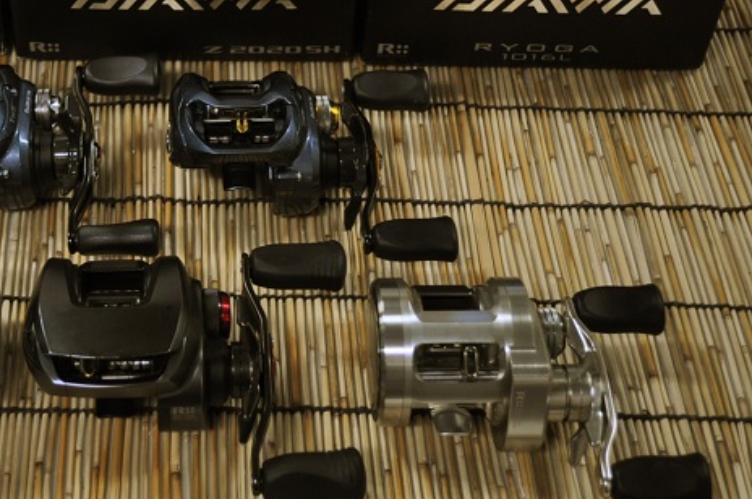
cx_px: 177
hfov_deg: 29.2
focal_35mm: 68
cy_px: 184
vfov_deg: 19.9
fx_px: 1418
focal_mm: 28
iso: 800
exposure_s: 1/60
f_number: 4.5
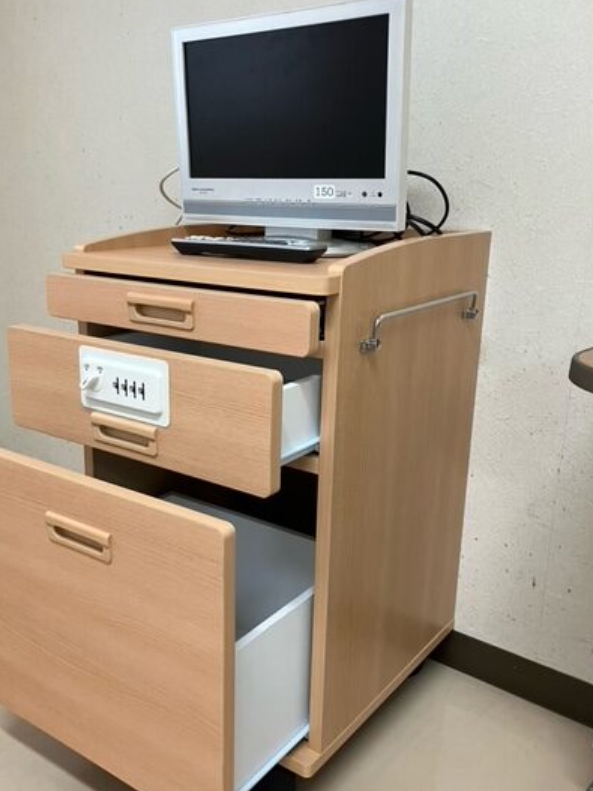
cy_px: 413
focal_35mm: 34
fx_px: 777
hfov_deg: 41.6
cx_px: 237
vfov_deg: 53.9
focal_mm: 3.99
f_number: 1.8
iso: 100
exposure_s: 1/60
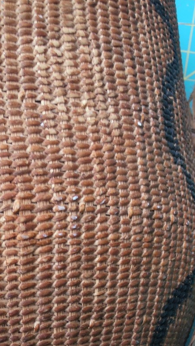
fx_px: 607
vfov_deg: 31.1
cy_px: 276
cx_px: 88
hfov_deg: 18.3
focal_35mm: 66
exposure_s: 1/8
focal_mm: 5.93
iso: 125
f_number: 3.6
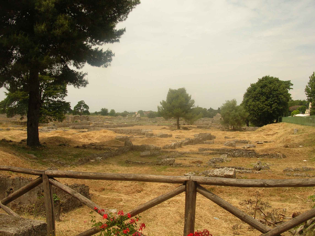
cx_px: 158
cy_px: 118
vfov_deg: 40.6
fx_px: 318
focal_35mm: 35
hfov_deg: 52.7
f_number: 5.6
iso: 50
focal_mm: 5.8
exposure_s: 1/380
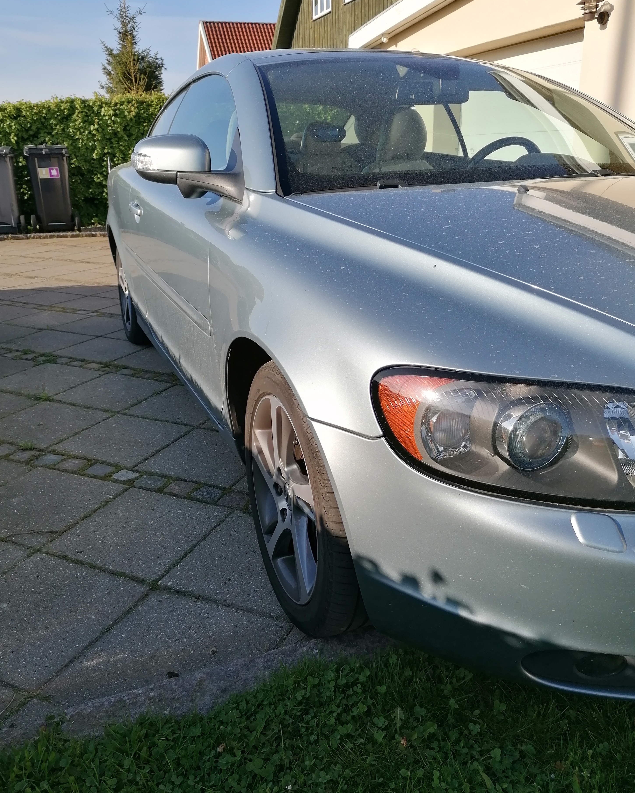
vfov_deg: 60.4
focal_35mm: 29
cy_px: 401
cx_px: 318
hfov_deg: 50.0
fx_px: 681
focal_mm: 4.75
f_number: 1.8
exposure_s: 1/1163
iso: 50
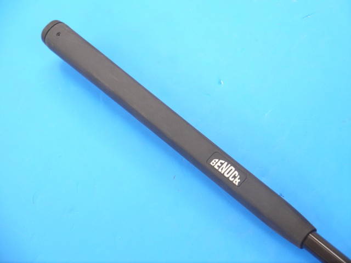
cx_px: 176
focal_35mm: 84
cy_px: 132
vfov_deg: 17.6
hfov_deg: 23.3
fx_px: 852
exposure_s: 1/80
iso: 800
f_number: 5.6
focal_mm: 42
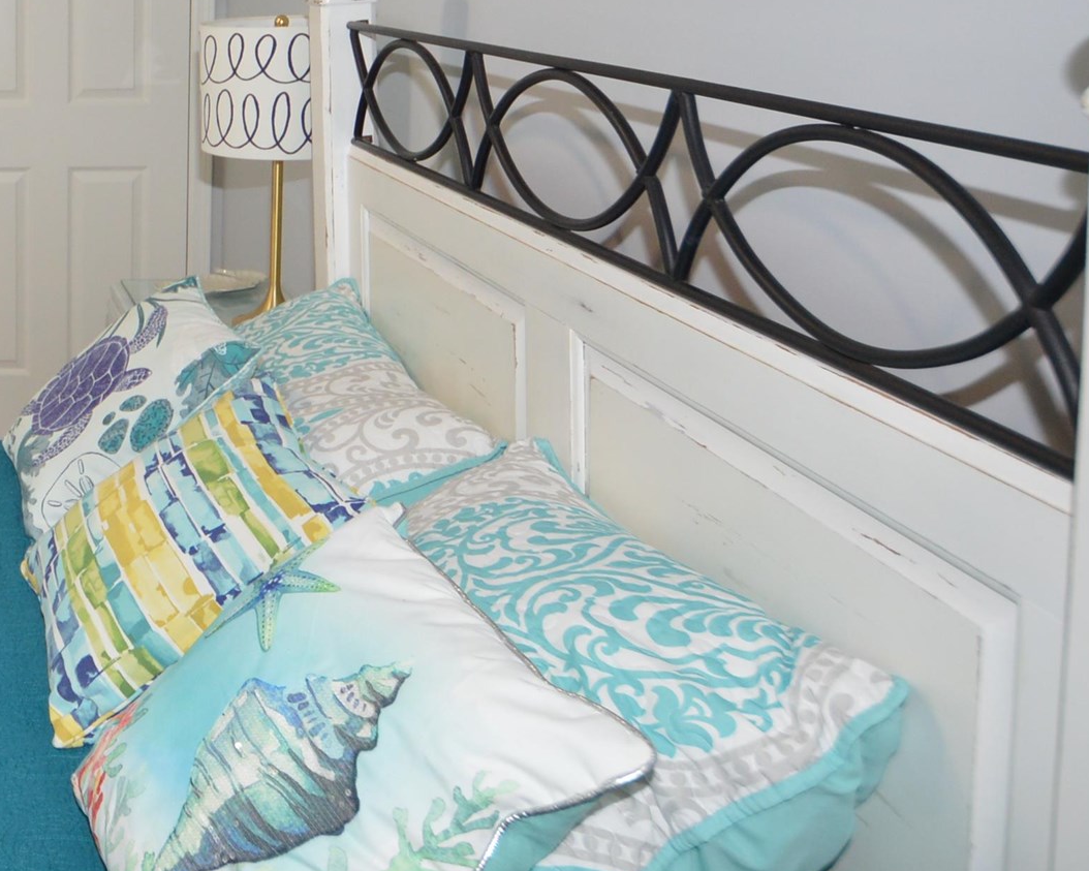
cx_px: -302
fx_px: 1321
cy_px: 133
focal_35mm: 41
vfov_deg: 34.9
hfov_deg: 33.6
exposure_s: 1/60
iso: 400
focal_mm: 10
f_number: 4
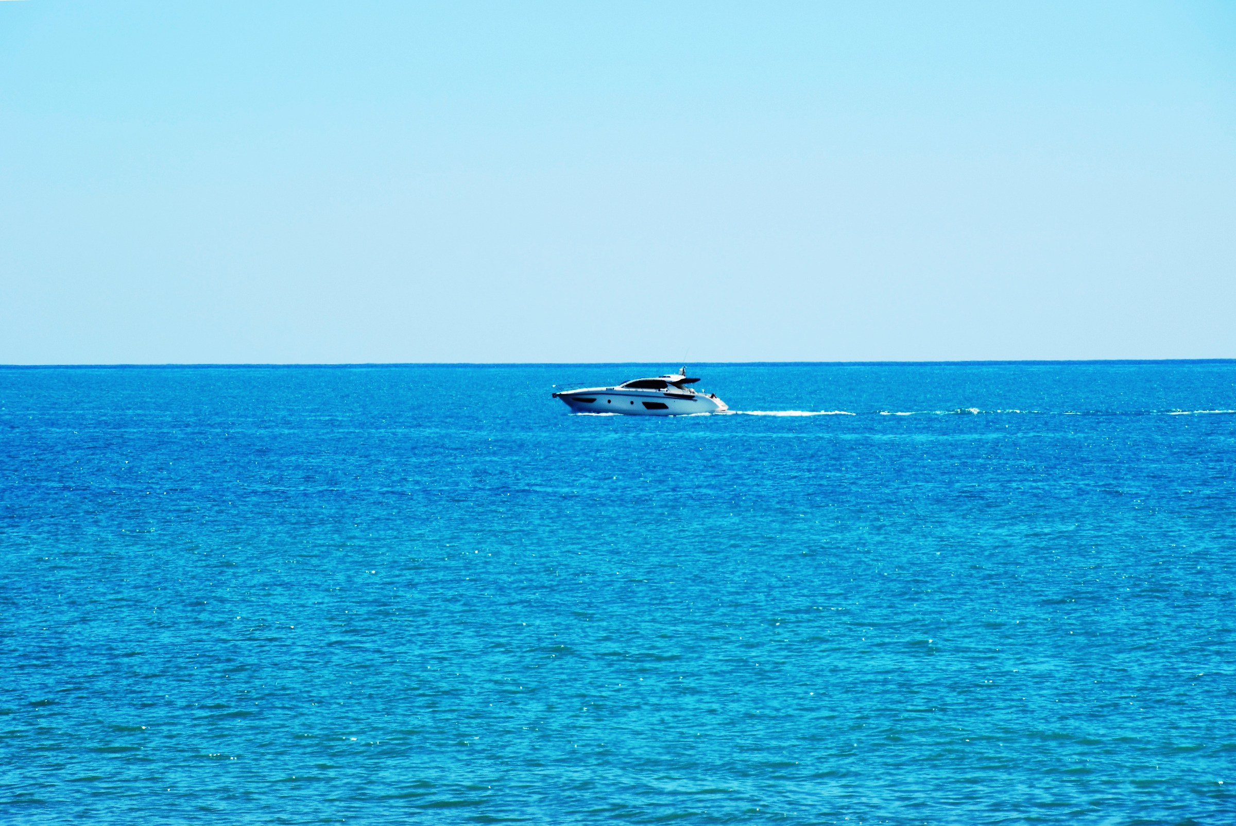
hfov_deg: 6.9
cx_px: 618
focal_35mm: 300
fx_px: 10305
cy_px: 413
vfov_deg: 4.6
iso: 220
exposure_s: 1/500
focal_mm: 200
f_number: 11
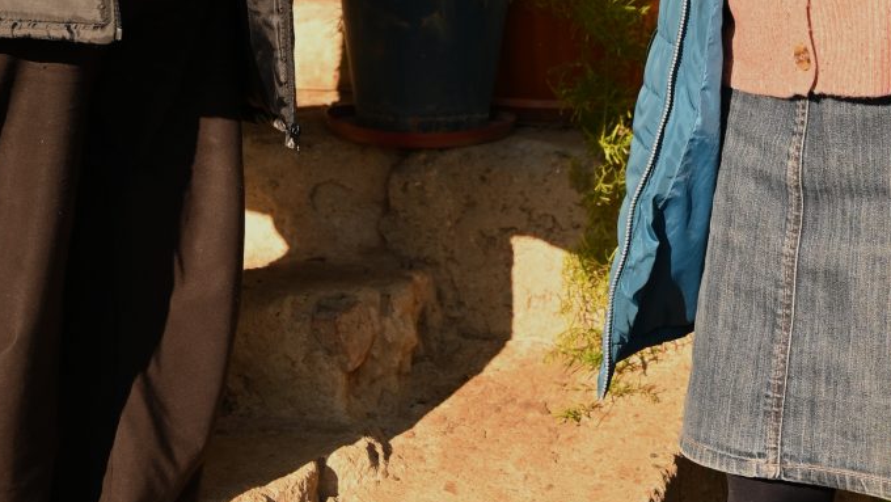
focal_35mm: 127
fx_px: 3001
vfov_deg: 9.4
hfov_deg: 16.9
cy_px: -87
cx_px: 487
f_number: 4
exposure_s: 1/400
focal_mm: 43
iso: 79
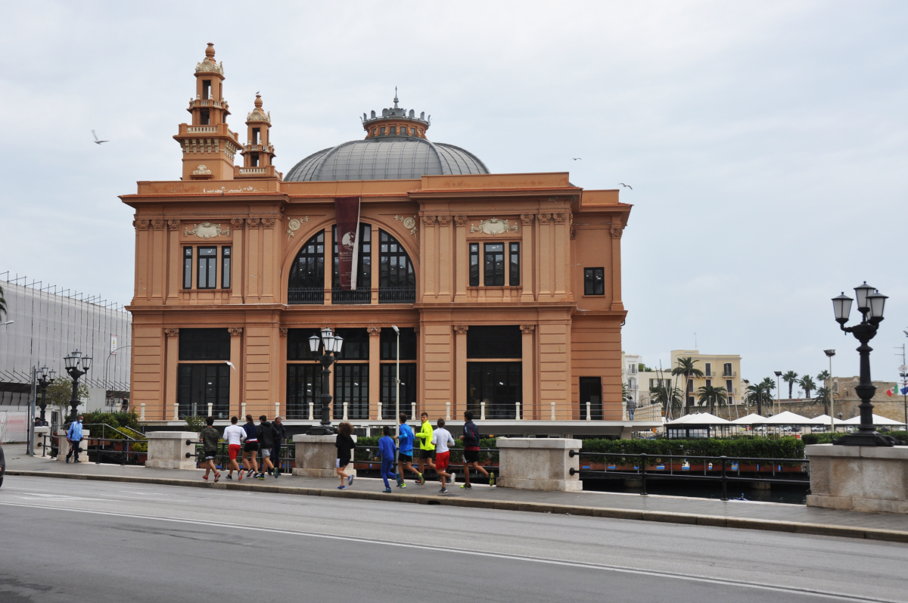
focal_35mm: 48
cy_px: 302
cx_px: 454
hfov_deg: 41.2
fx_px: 1209
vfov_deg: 28.0
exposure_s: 1/80
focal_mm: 32
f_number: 9
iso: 200
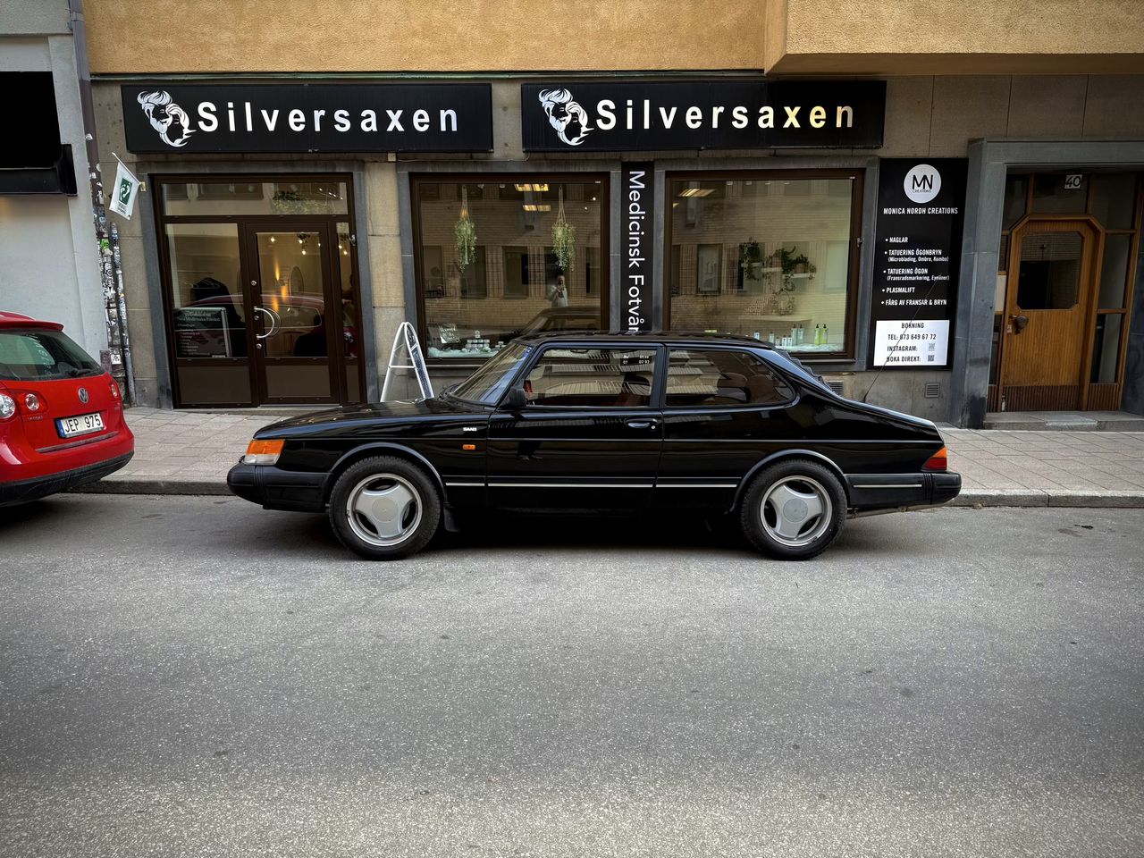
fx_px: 793
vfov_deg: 56.8
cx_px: 572
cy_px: 429
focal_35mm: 24
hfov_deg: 71.6
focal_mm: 6.76
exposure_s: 1/539
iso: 80
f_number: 1.78
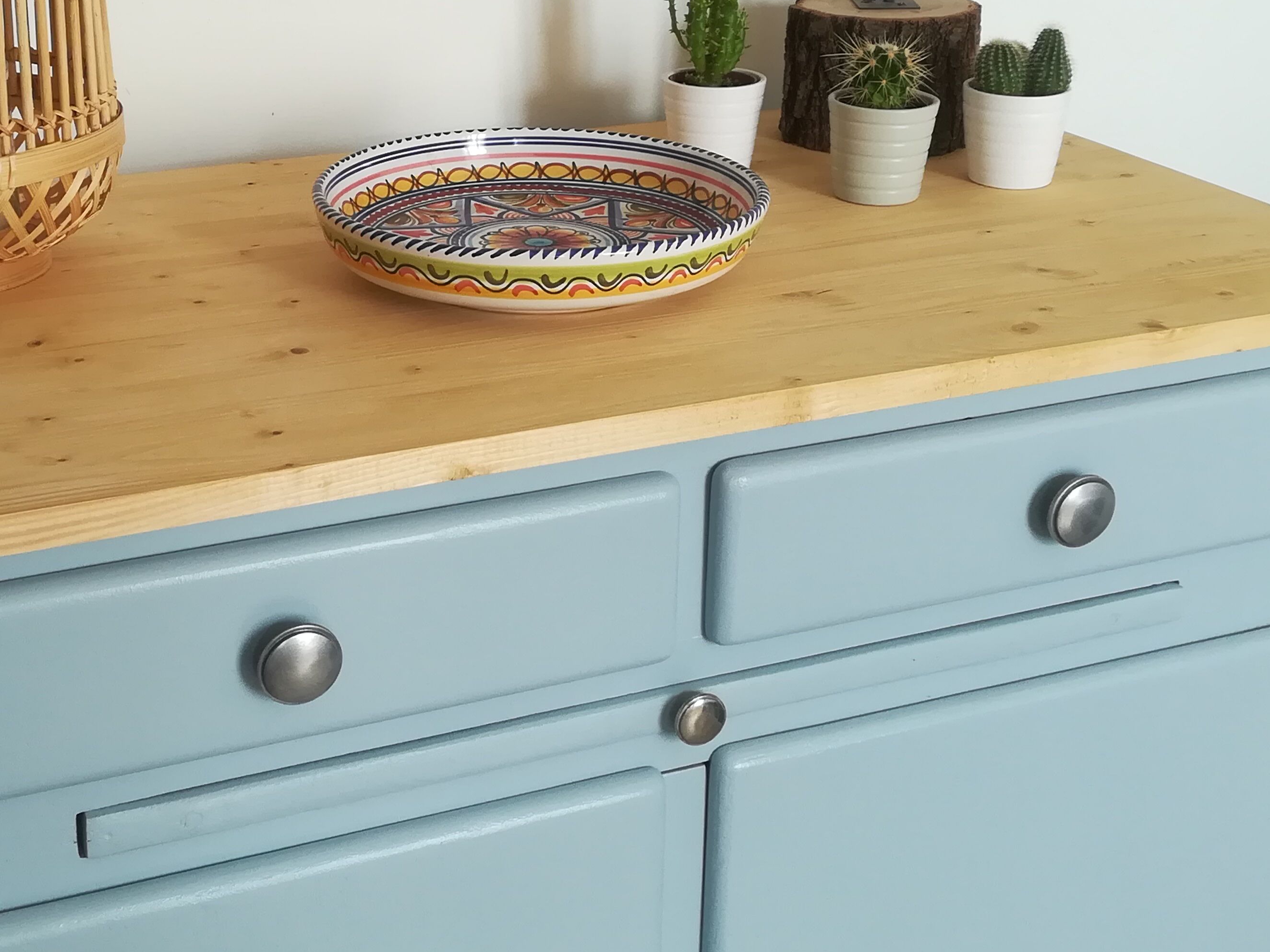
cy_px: 323
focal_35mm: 54
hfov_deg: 35.4
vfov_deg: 26.9
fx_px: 1981
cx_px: 484
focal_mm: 3.83
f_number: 2.2
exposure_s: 1/33.3
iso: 80
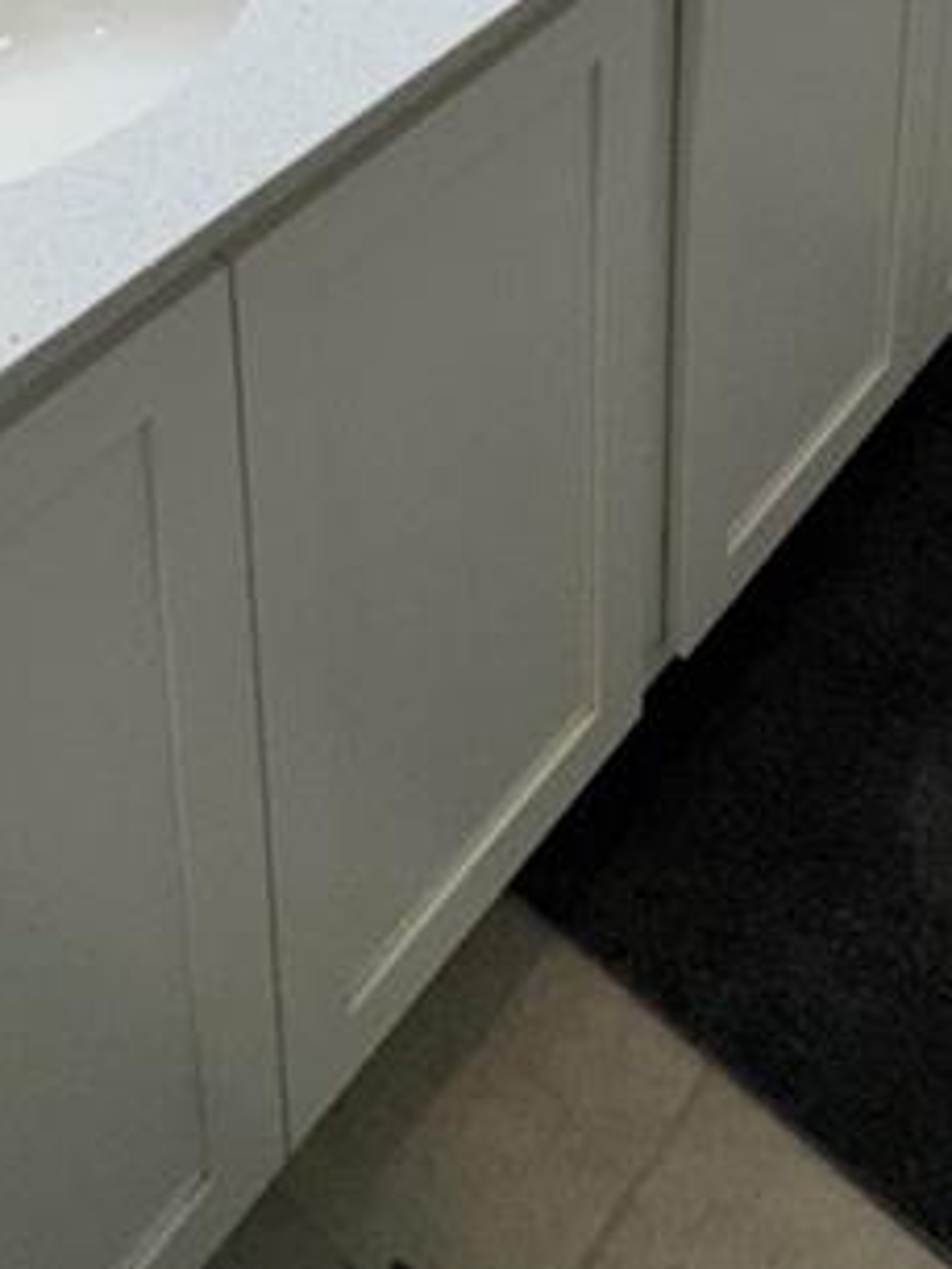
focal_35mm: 55
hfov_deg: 26.6
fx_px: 2015
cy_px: -566
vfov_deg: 26.6
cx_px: 536
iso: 80
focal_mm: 2.22
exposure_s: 1/120
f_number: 2.2
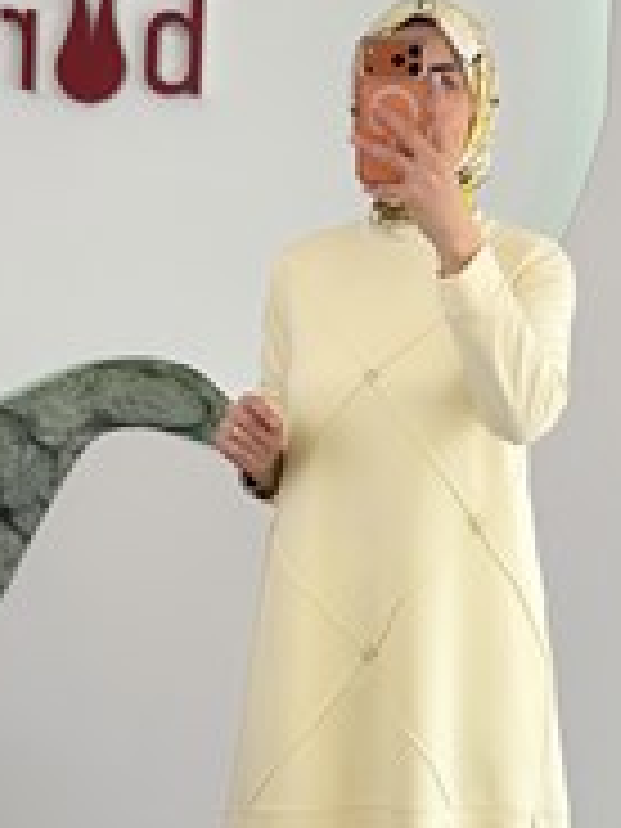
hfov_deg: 13.7
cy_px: 542
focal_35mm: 108
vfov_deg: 18.2
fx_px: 2583
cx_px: 297
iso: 64
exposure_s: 1/252
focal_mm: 6.76
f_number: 1.78
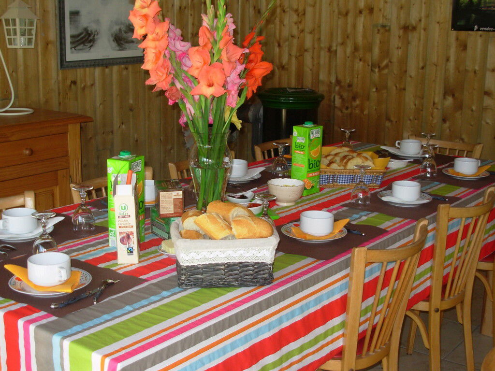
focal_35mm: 52
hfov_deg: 36.8
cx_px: 248
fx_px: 744
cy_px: 186
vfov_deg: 28.0
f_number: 3.2
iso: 51
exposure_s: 1/34.9
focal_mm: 8.5
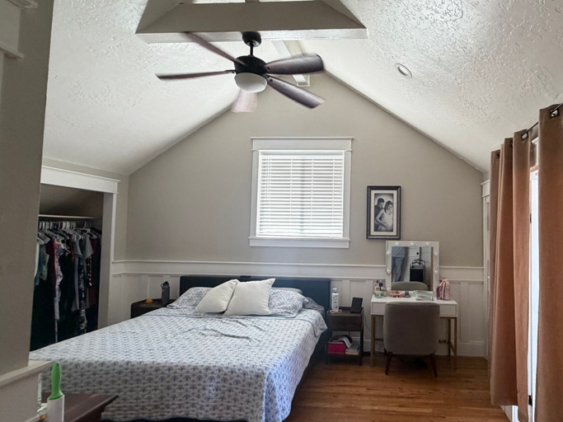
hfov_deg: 76.6
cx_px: 373
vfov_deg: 63.4
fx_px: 341
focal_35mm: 21
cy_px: 218
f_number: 2.2
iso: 250
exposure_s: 1/60
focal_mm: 2.22
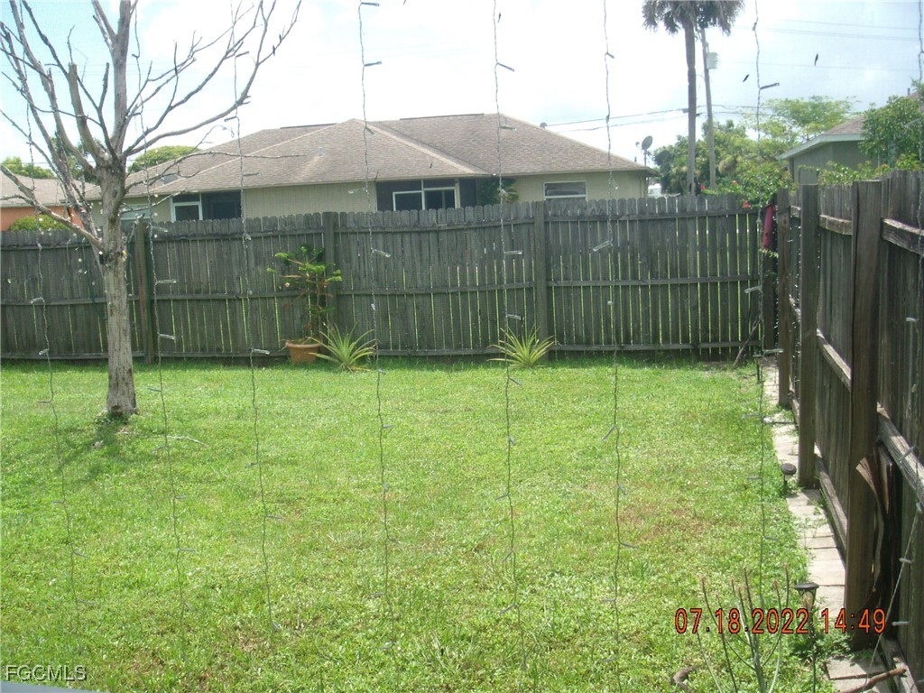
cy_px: 346
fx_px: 1014
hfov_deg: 49.0
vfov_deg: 37.7
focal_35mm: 38
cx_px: 462
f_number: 5.7
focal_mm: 6.4
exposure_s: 1/116
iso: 64
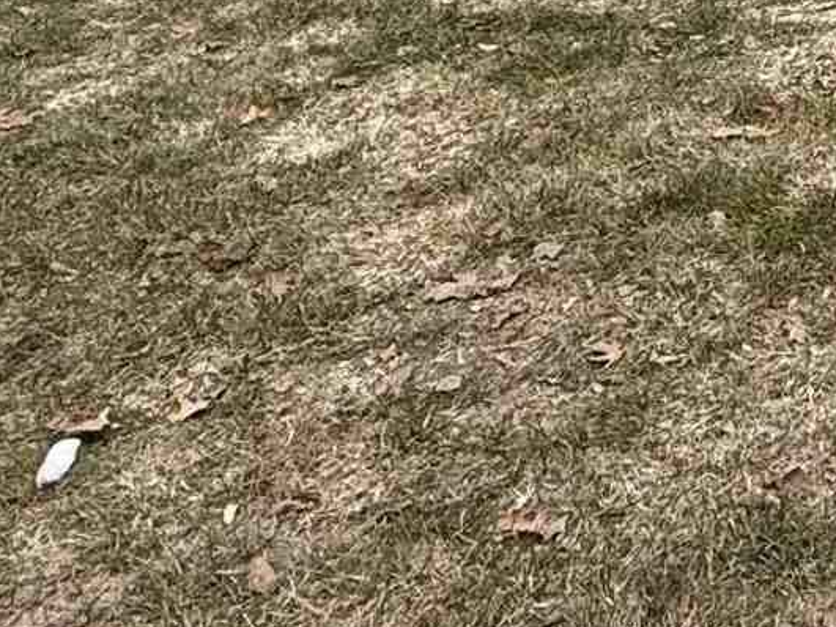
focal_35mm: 81
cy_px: -789
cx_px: 1408
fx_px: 1956
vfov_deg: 13.9
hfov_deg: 19.5
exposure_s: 1/2092
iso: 50
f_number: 2.2
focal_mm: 2.22
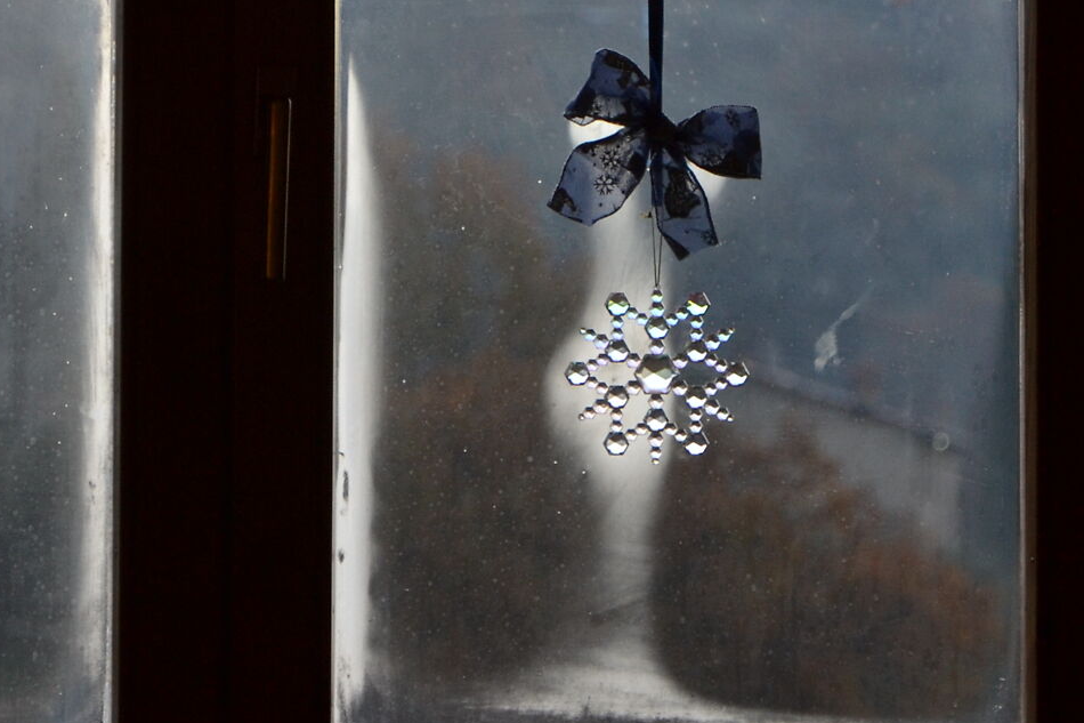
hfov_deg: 6.4
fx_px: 9701
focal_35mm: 322
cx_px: 354
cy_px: 26
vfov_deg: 4.3
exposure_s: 1/125
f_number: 5.6
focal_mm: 85
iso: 250
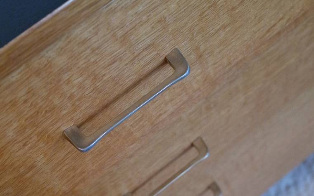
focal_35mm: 51
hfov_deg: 39.6
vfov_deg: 25.2
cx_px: 158
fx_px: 436
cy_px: 132
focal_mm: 22
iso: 3200
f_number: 3.5
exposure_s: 1/40
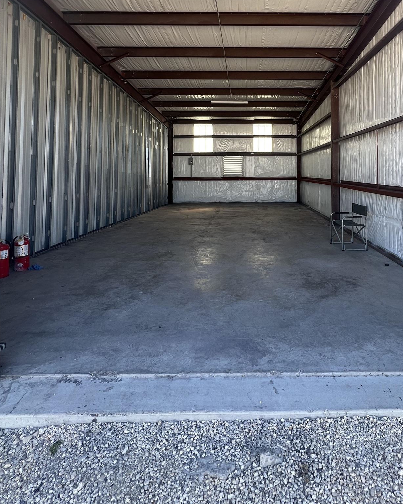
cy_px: 169
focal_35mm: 19
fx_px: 283
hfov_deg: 69.7
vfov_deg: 80.6
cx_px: 252
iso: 32
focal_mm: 1.57
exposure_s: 1/142
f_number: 1.8
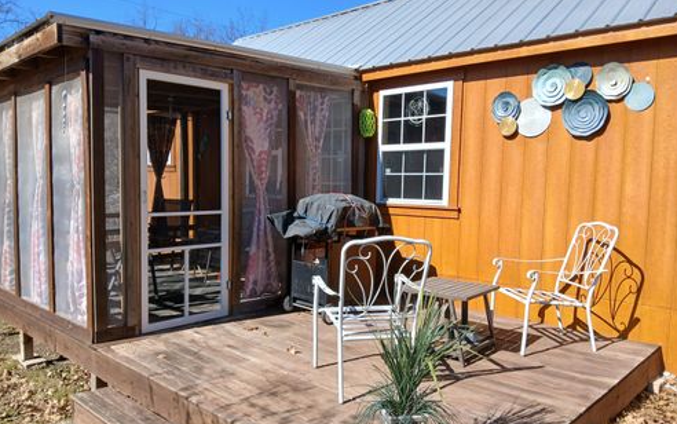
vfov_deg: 44.5
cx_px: 336
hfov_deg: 66.4
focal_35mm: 28
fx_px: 517
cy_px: 232
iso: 20
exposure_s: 1/418
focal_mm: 3.98
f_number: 1.8
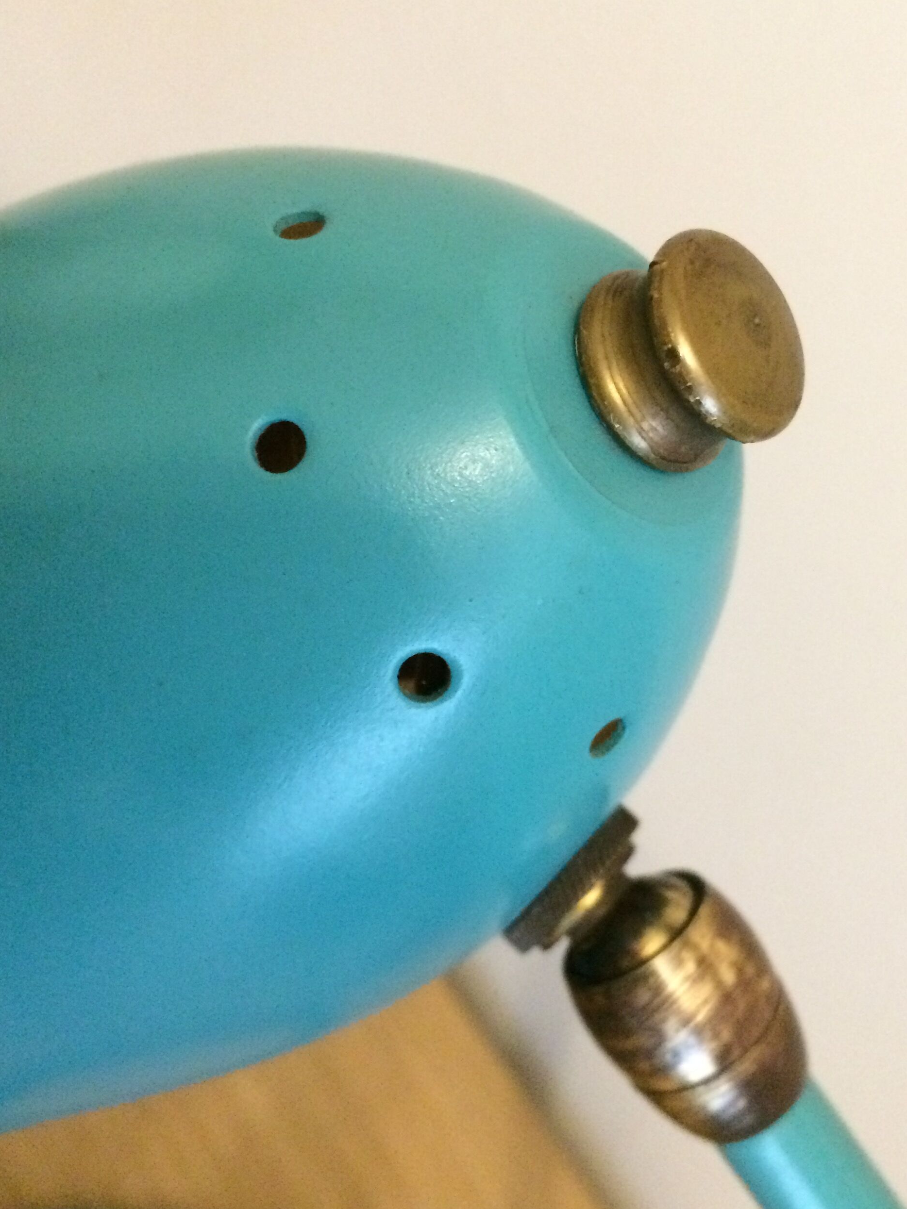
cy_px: 621
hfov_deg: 37.6
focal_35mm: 38
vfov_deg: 49.0
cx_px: 523
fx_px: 1328
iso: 400
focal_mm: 4.15
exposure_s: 1/17
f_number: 2.2
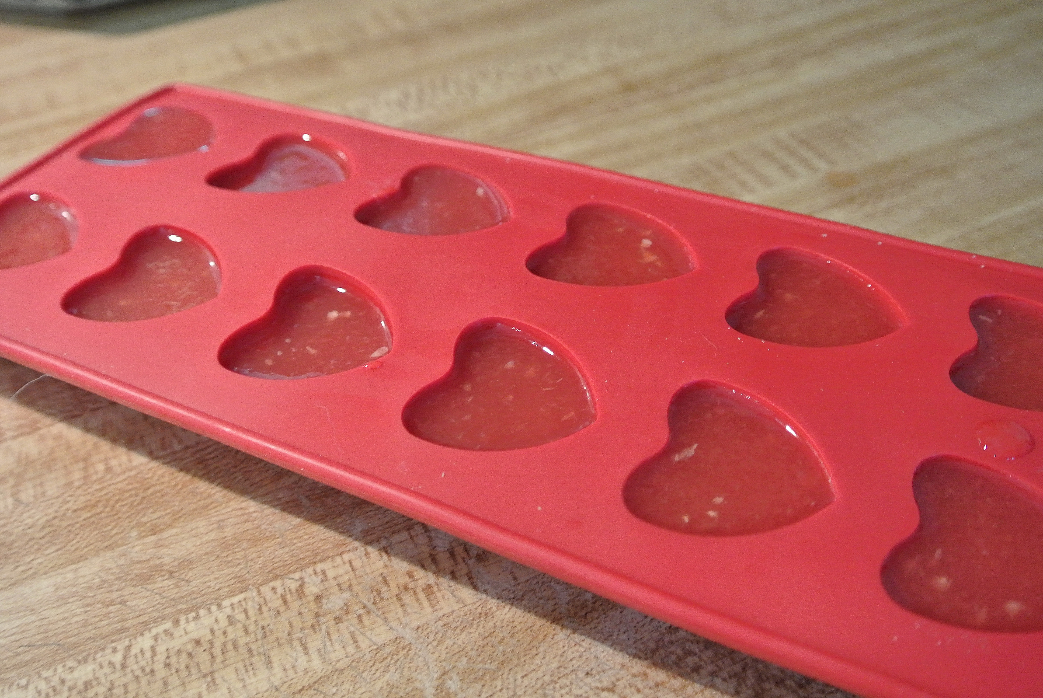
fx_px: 1073
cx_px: 522
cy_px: 349
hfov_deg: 51.8
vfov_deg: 36.0
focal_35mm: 37
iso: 800
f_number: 4
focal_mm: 14
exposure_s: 1/13
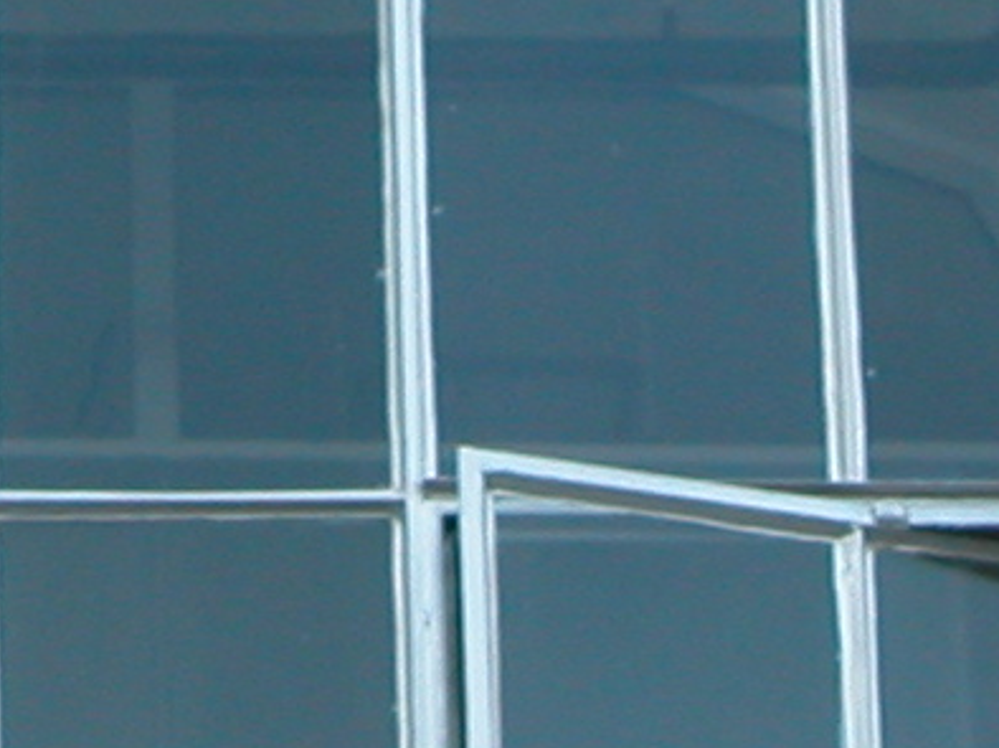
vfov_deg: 2.6
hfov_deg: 3.5
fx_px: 16498
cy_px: -517
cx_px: -535
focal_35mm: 572
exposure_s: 1/239
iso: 100
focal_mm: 22.3
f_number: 3.9
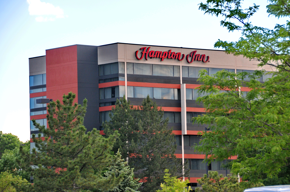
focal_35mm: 180
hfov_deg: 11.4
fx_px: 1448
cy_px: 96
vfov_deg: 7.6
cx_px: 145
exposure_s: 1/500
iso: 640
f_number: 9
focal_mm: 120
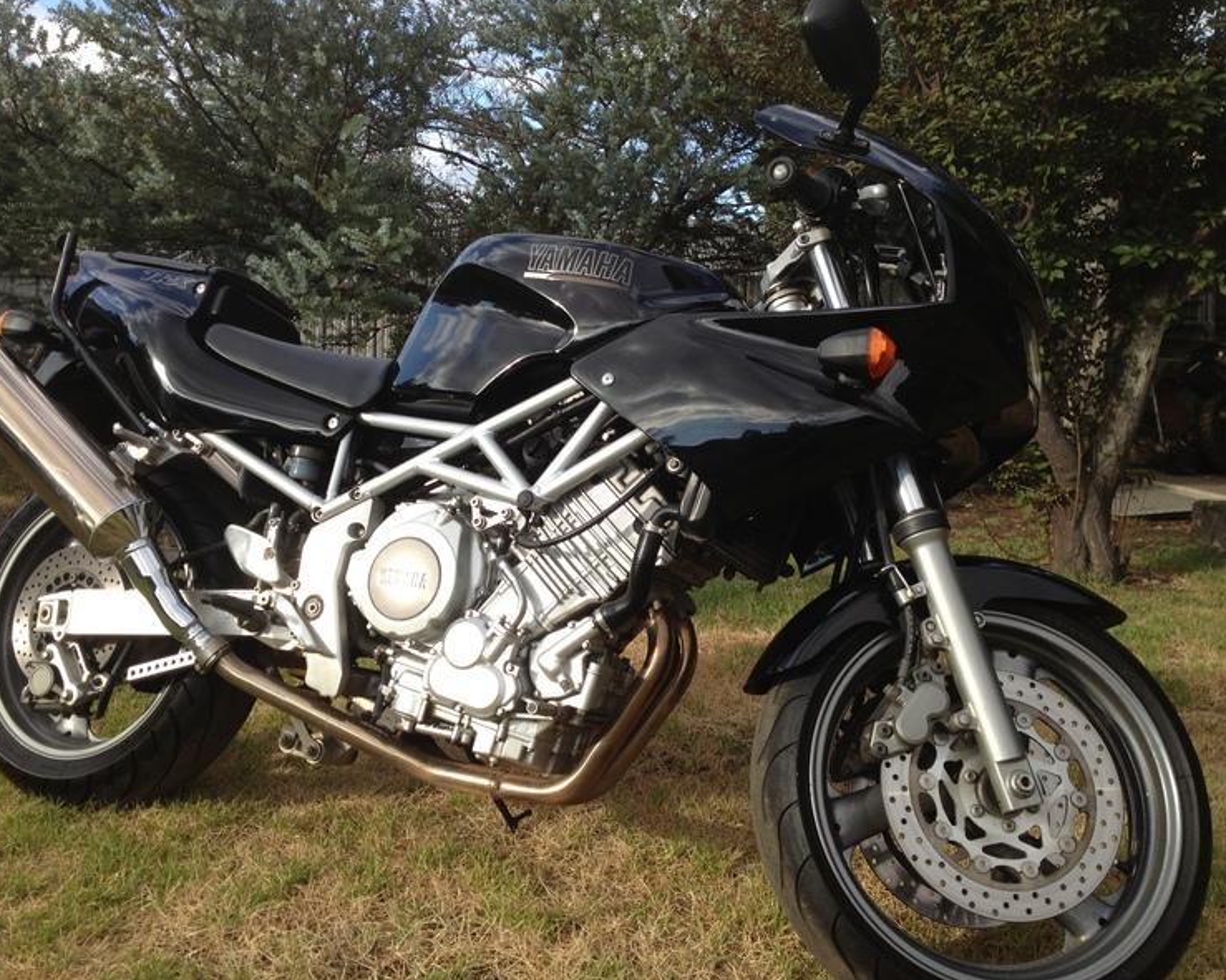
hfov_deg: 49.1
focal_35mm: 37
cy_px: 488
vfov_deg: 40.1
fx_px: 1342
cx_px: 589
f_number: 2.4
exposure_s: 1/563
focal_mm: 4.28
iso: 50
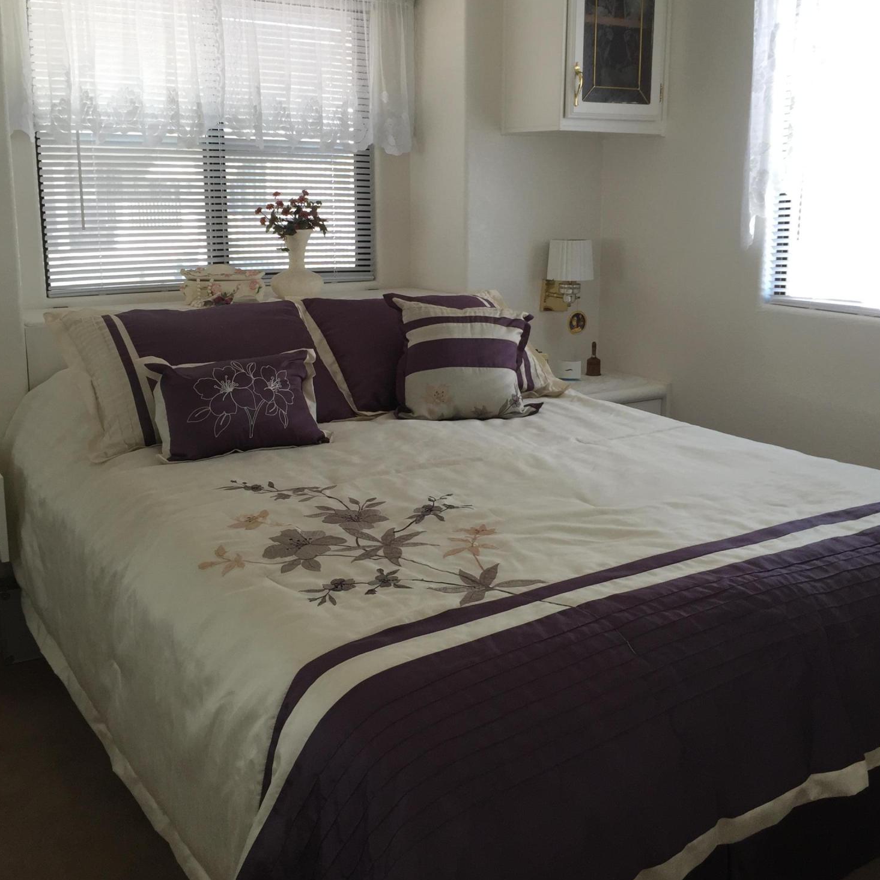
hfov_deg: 47.2
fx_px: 1007
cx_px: 445
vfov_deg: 47.1
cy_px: 387
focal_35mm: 35
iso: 40
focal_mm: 4.15
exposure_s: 1/60
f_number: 2.2
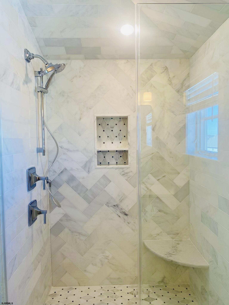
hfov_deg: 53.1
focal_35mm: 26
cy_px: 152
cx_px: 114
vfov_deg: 67.3
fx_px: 229
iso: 64
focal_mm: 4.25
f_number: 1.8
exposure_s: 1/120
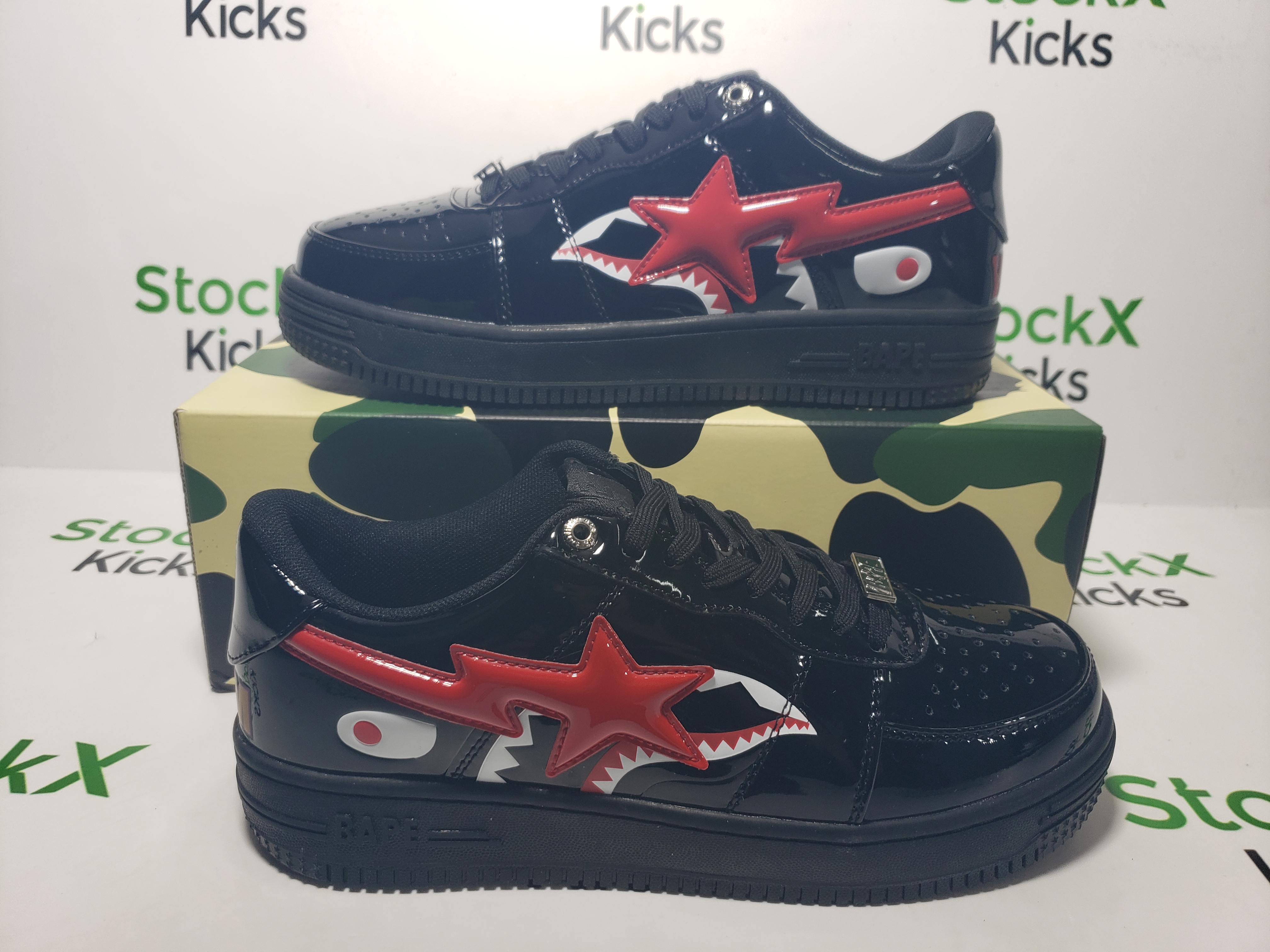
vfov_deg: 53.1
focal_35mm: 26
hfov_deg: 67.3
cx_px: 635
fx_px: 954
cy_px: 476
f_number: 1.5
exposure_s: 1/360
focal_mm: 4.3
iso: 50
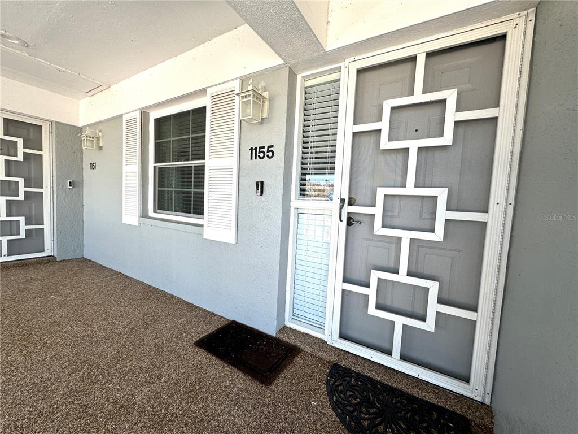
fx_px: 234
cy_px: 217
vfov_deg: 85.7
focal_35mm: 14
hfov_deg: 102.1
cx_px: 289
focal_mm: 2.22
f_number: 2.2
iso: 40
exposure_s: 1/174
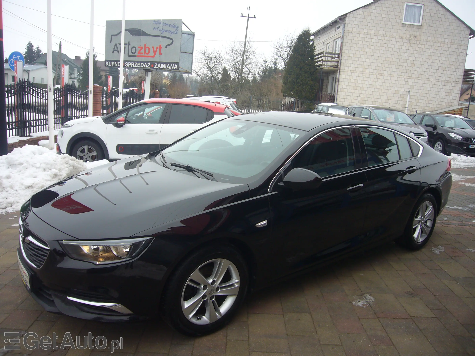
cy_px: 178
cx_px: 238
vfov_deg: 49.7
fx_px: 384
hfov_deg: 63.4
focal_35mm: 28
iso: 80
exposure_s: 1/100
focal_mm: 4.6
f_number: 2.8
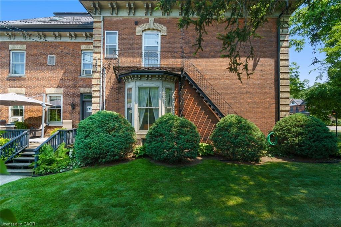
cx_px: 170
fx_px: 151
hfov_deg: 96.8
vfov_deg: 73.7
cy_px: 114
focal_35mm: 16
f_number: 9
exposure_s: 1/50
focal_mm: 16
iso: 320
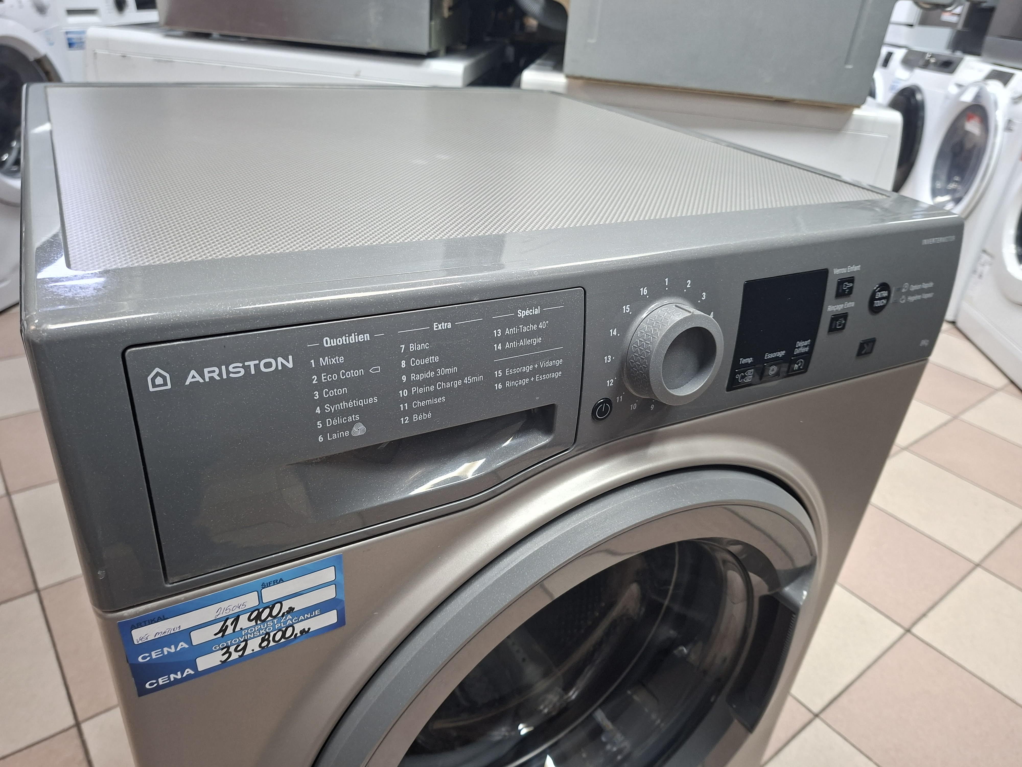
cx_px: 511
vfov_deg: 58.9
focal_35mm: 23
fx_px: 679
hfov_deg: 73.9
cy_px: 384
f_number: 1.8
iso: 250
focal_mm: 5.54
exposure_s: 1/33
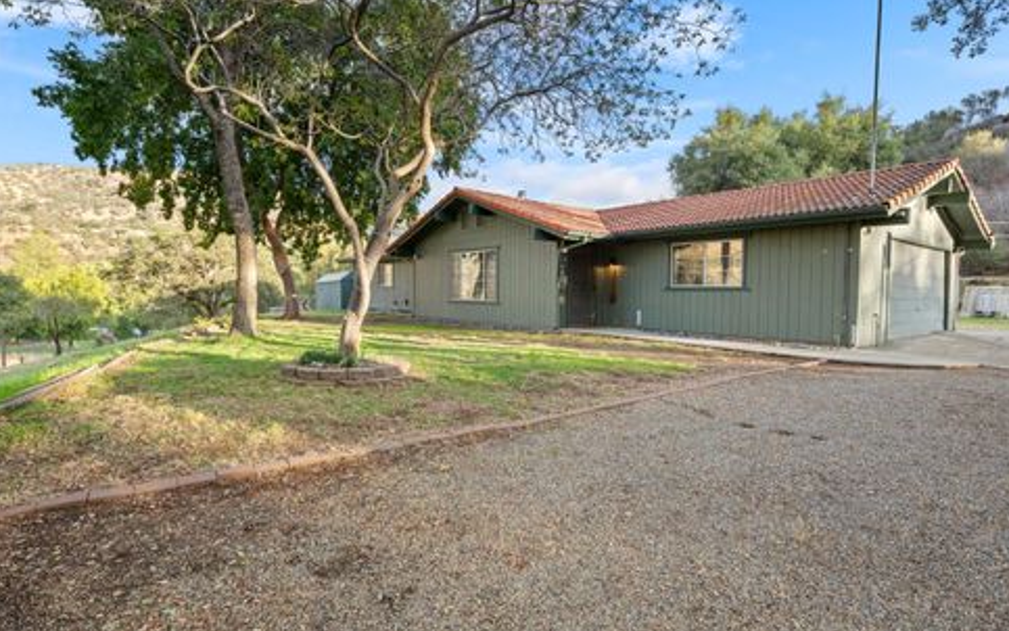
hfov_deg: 88.0
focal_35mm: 19
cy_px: 310
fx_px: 523
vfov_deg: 62.2
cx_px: 514
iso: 250
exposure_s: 1/60
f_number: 9
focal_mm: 18
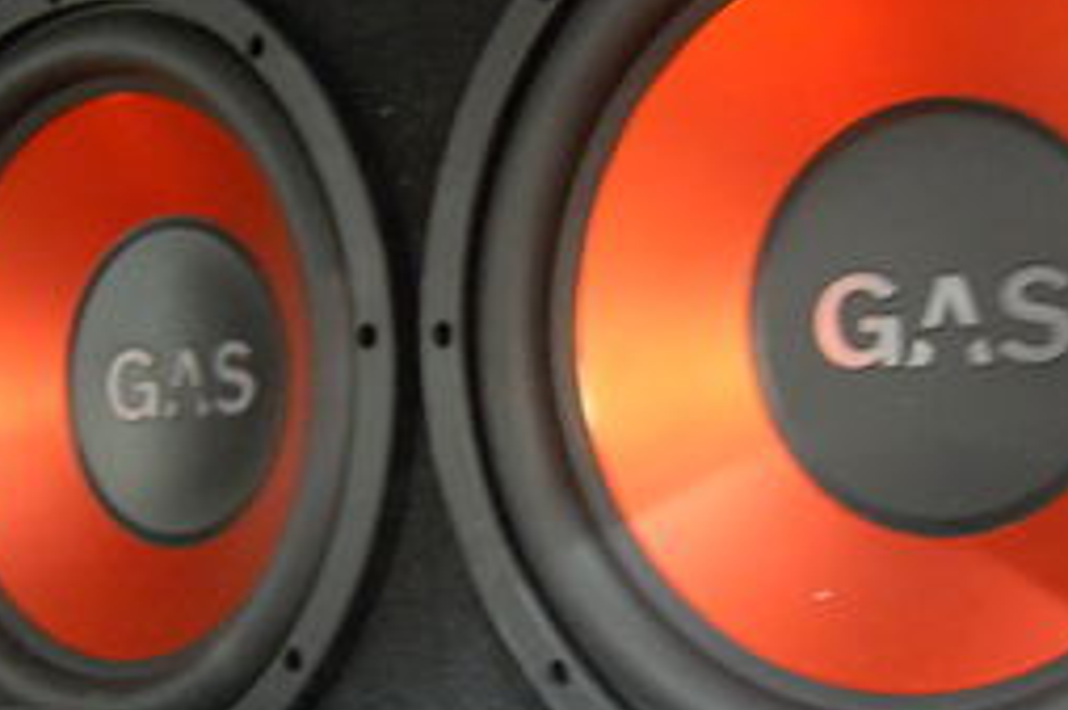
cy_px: 374
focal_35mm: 68
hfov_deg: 29.7
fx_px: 2016
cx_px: 555
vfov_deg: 20.0
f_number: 3.5
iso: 1600
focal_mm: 18
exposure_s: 1/4
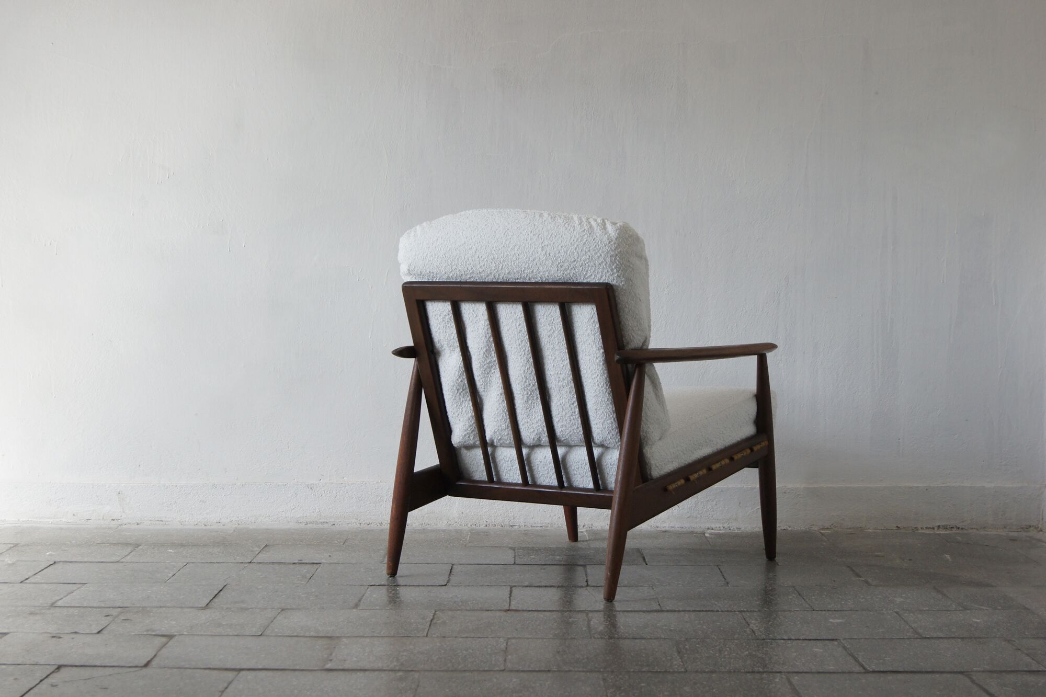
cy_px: 348
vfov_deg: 20.2
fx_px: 1961
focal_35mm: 68
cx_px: 523
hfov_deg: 29.9
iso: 400
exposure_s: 1/100
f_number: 5.6
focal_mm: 45
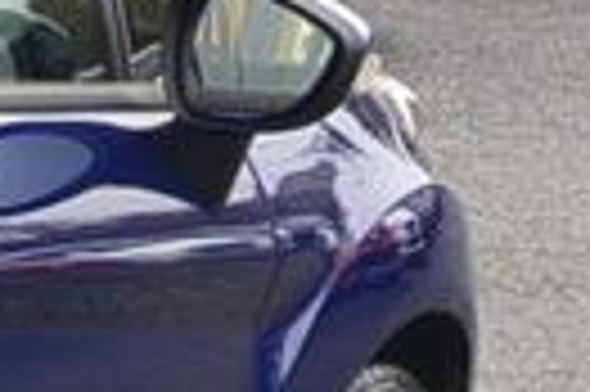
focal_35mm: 227
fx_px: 3716
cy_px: 714
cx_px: -1396
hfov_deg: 7.5
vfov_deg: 5.9
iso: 160
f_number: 4.5
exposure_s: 1/250
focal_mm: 11
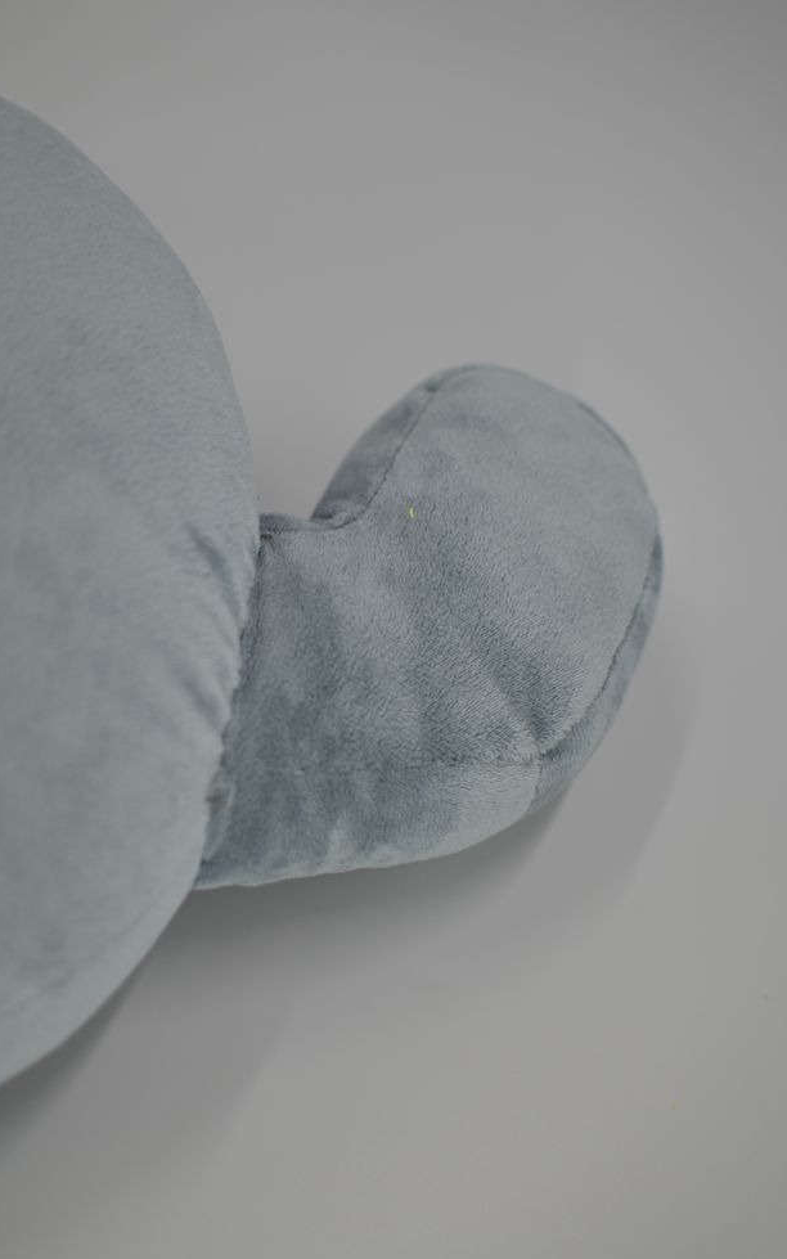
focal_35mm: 55
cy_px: 620
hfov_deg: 23.8
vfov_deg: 37.2
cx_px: 391
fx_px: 1871
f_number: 1.8
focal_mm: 35
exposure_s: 1/320
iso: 100
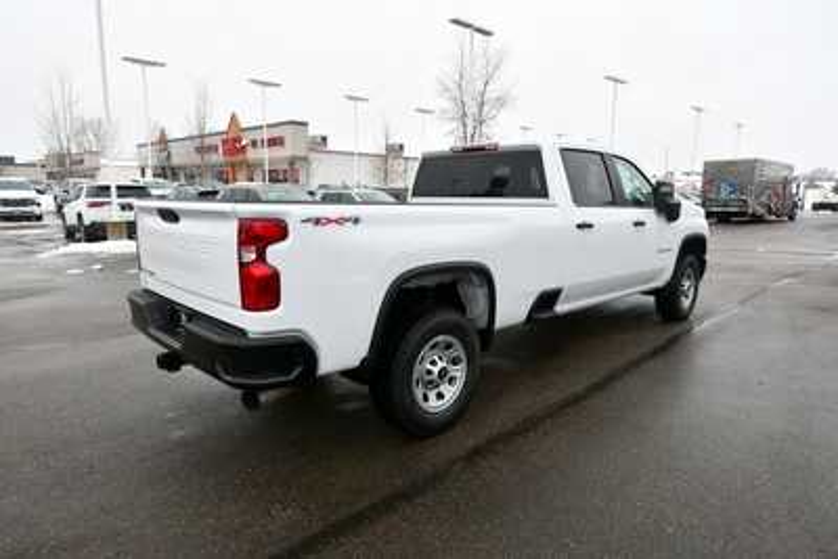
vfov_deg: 59.5
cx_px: 419
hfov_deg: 81.2
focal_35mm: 21
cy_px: 280
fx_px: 489
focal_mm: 14
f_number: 7.1
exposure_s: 1/250
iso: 200
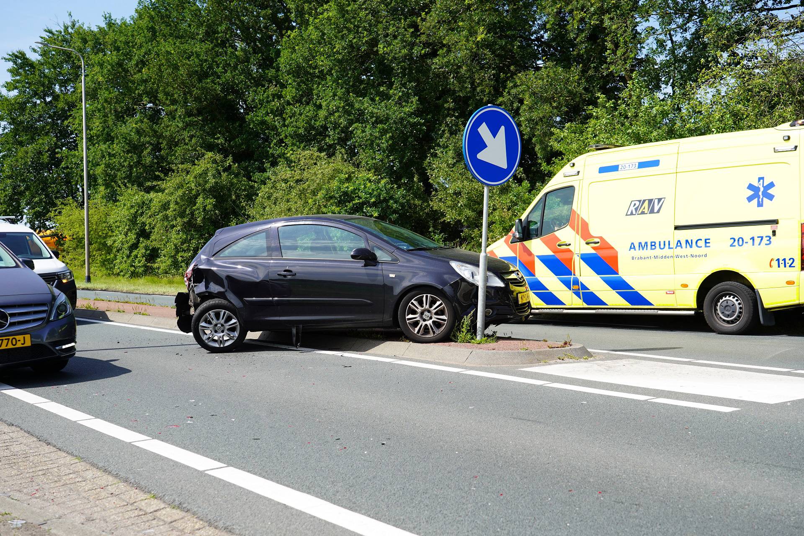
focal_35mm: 41
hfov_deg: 47.4
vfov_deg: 32.6
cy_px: 268
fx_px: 916
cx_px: 402
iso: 100
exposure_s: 1/400
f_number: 5
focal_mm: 41
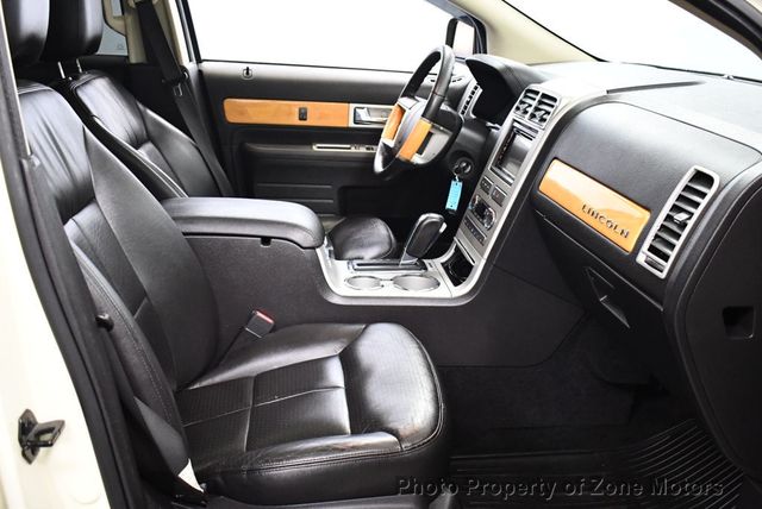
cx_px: 381
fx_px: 763
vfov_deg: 36.9
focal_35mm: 36
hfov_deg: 53.1
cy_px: 254
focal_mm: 18
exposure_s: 1/100
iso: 3200
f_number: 3.5
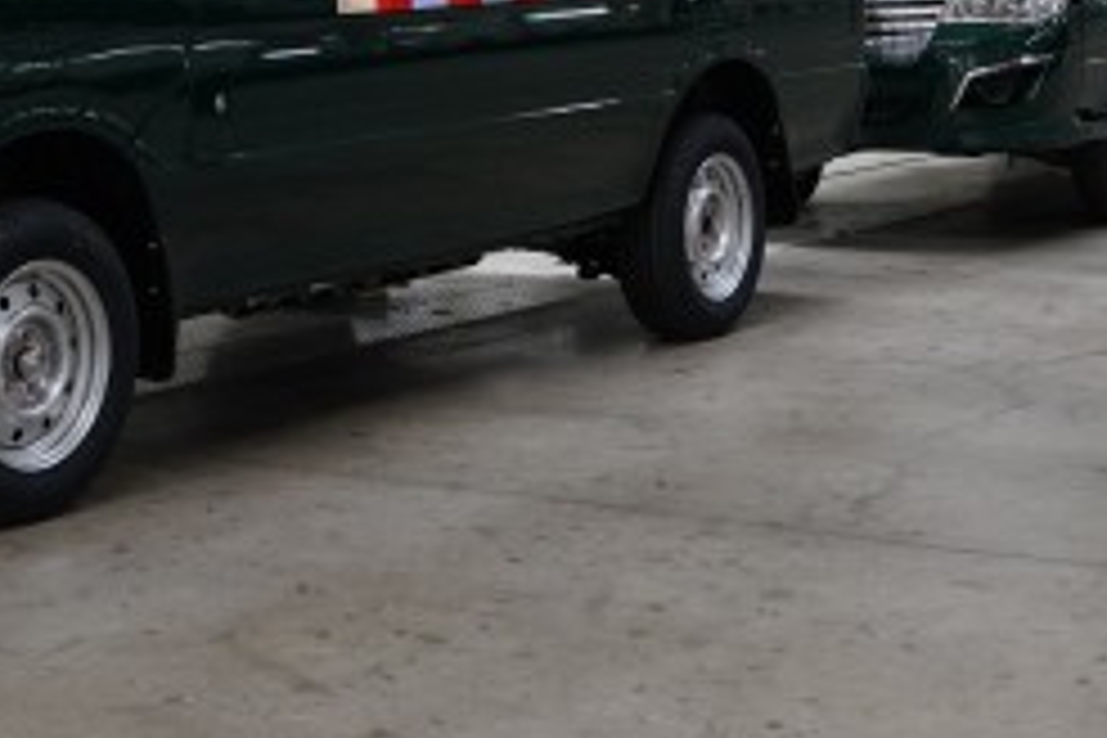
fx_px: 2798
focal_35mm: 91
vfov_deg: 14.2
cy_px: -317
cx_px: 495
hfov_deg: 22.4
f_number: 5.6
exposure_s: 1/40
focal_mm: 28
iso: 640
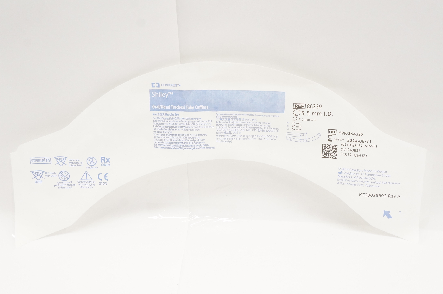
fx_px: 572
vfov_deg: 28.9
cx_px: 222
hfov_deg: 42.4
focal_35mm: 46
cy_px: 147
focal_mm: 31
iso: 3200
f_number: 8
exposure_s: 1/250
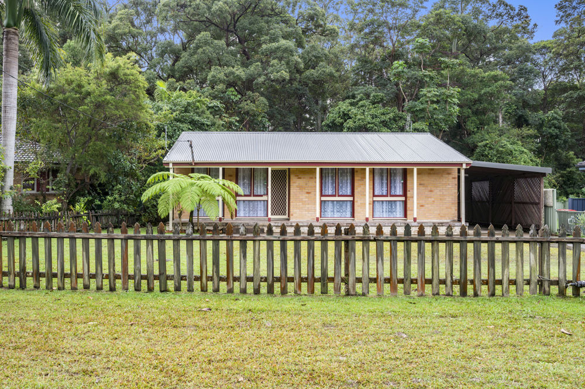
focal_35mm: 30
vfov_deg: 43.5
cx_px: 292
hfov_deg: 62.0
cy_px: 194
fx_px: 487
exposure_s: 1/25
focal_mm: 30
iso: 200
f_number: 9
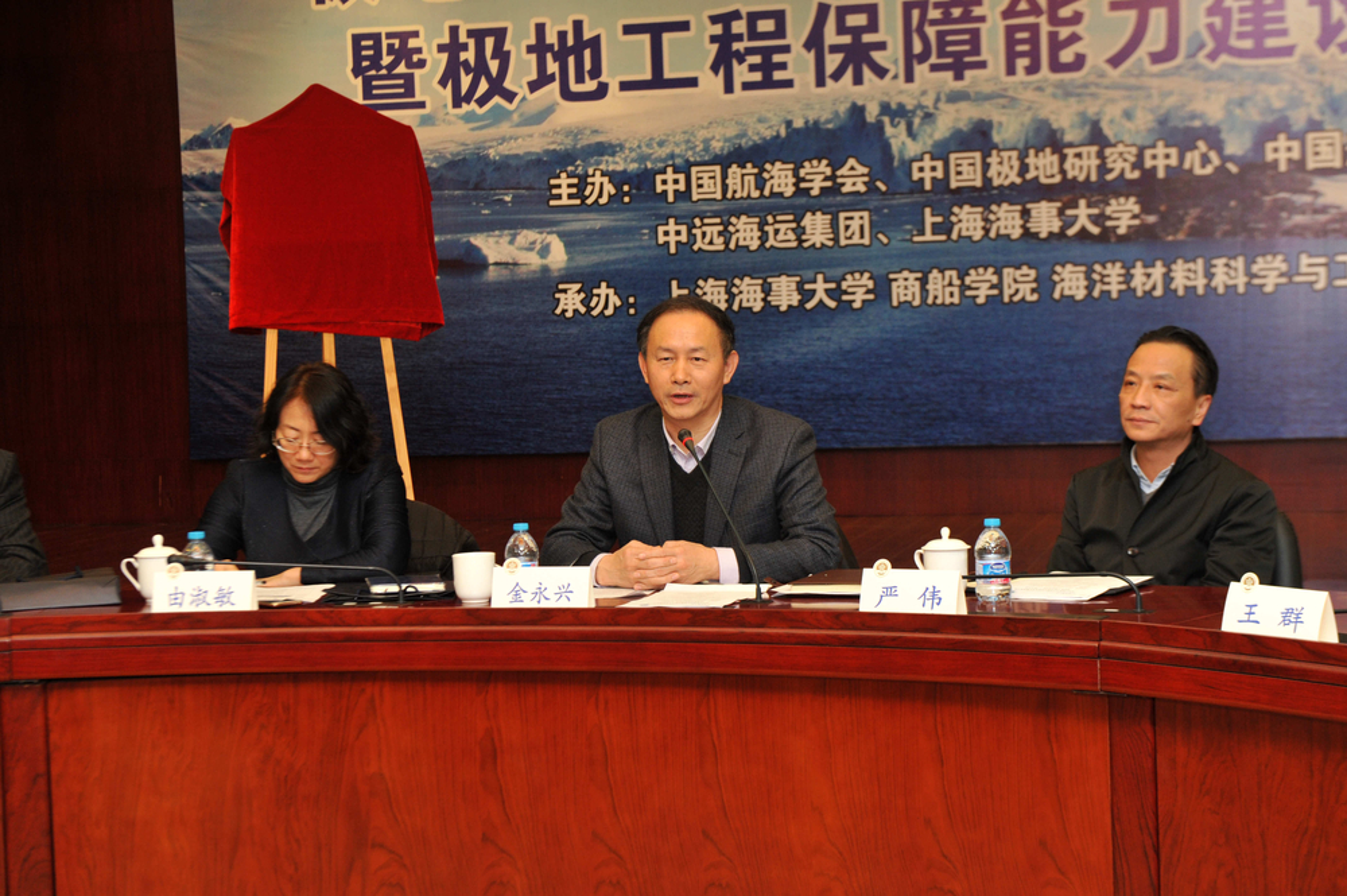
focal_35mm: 66
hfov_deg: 30.5
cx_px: 674
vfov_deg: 20.6
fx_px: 2467
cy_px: 448
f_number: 8
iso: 1250
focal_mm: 66
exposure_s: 1/60
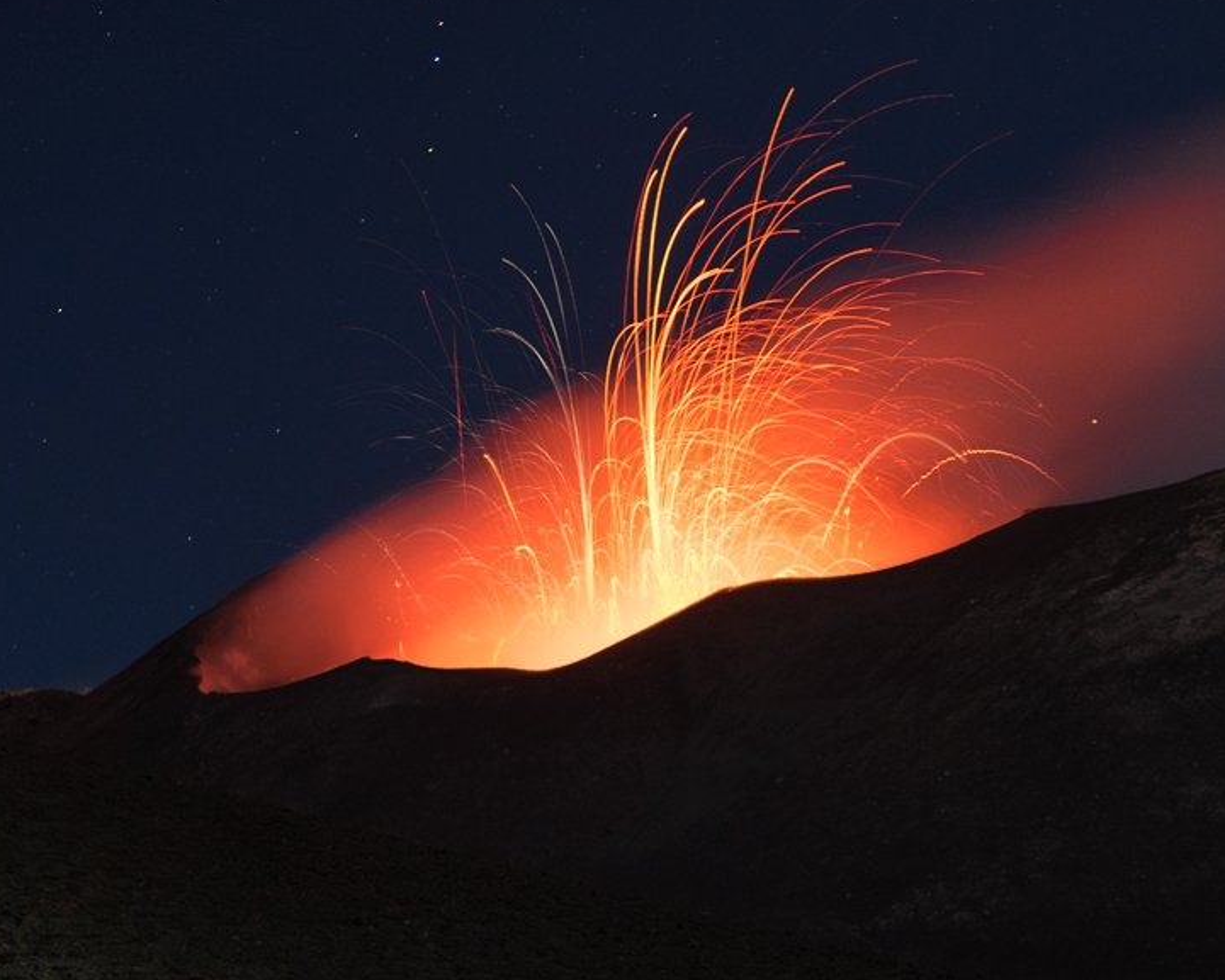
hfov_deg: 8.8
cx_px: 902
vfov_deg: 7.0
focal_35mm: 219
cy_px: 1016
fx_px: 7941
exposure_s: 3.2
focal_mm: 85
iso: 500
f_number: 2.8
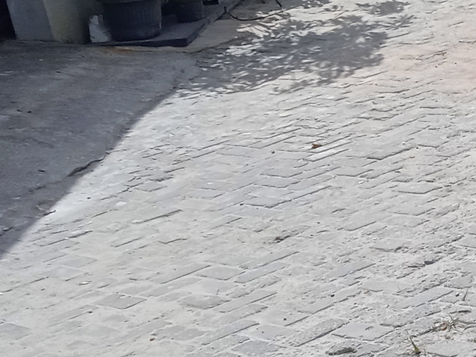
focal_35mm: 118
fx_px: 1622
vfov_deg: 12.5
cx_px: 791
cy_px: 237
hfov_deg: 15.0
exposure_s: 1/1815
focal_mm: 3.43
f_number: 2.2
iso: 111
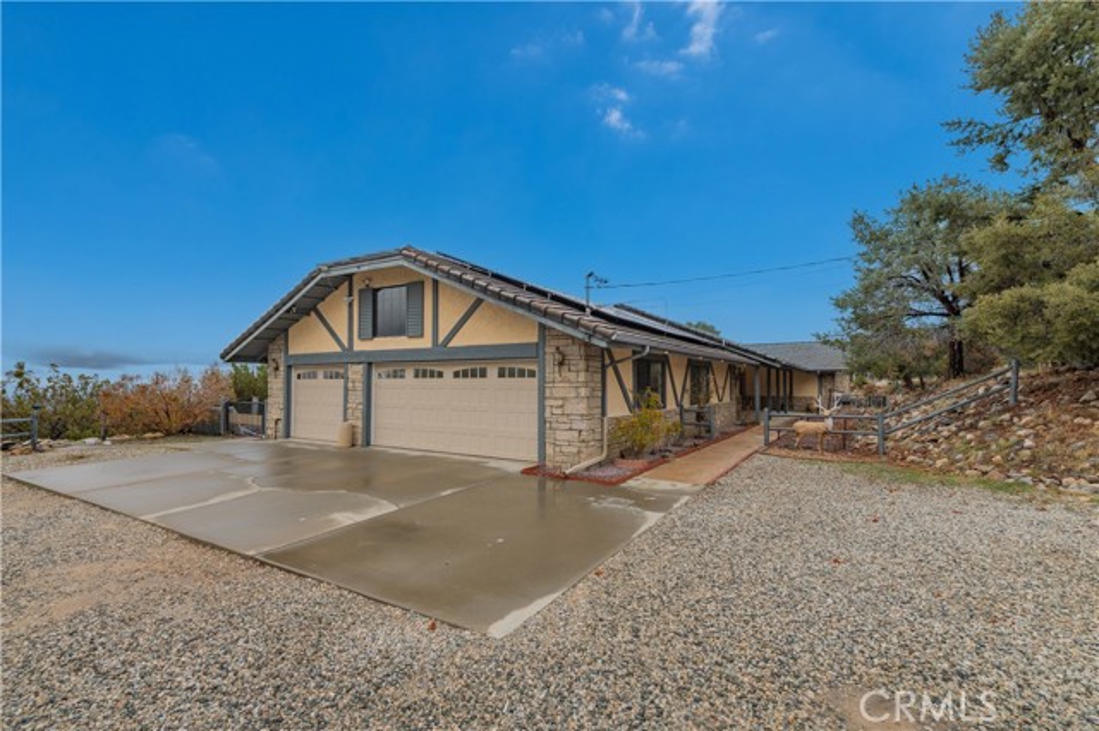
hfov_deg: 96.8
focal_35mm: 16
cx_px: 550
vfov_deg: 73.7
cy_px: 366
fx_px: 488
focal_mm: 16
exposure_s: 1/400
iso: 100
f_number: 7.1
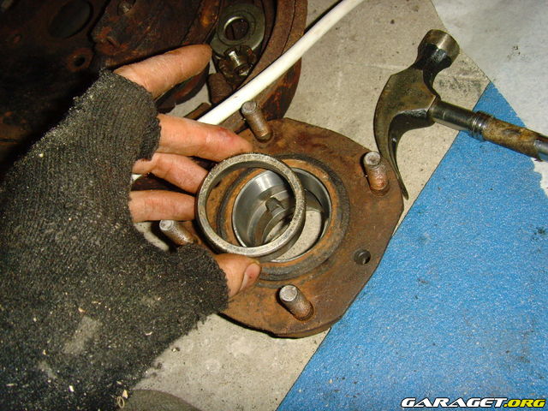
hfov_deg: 47.9
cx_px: 274
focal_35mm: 39
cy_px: 206
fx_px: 617
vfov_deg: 36.8
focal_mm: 6.6
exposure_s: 1/45
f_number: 3.5
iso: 200
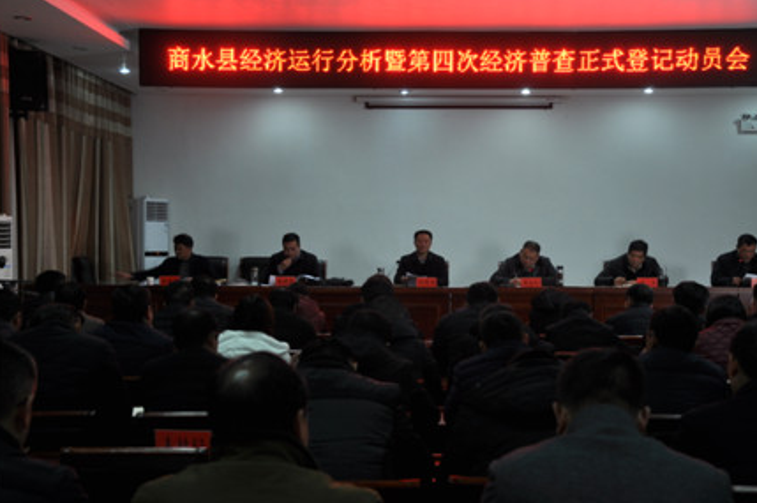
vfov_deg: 24.1
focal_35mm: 56
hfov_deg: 35.6
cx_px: 431
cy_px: 274
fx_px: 1176
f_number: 4.2
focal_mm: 32
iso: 200
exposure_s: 1/13
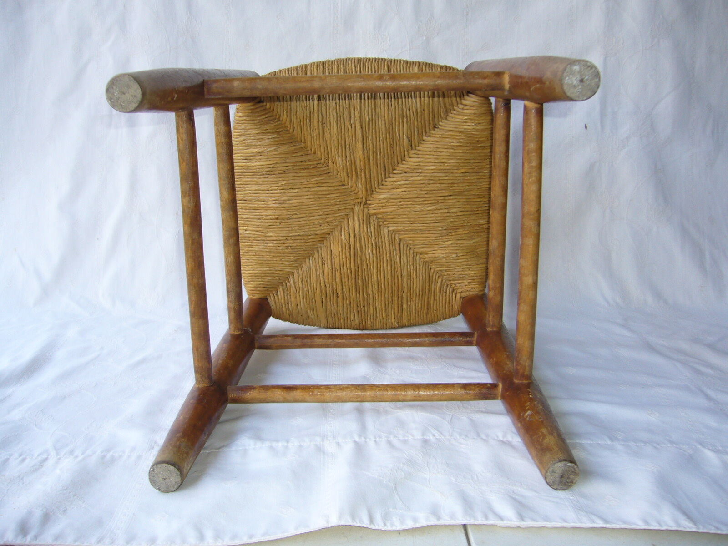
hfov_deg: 52.6
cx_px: 364
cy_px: 273
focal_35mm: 35
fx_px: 736
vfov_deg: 40.7
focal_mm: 5.8
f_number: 2.8
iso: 80
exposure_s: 1/60
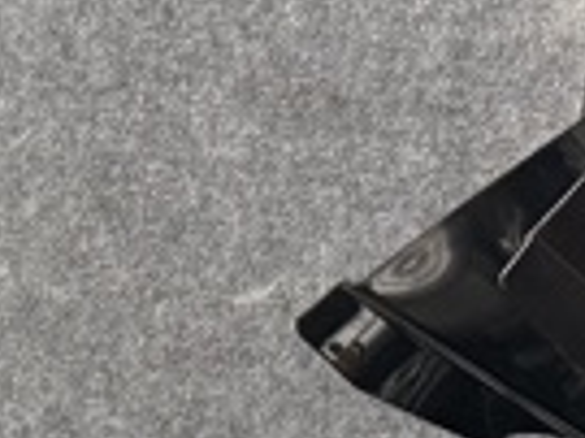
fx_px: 3073
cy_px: 1340
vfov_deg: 7.2
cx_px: -628
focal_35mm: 182
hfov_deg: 10.0
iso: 200
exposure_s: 1/111
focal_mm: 6.76
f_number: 1.78
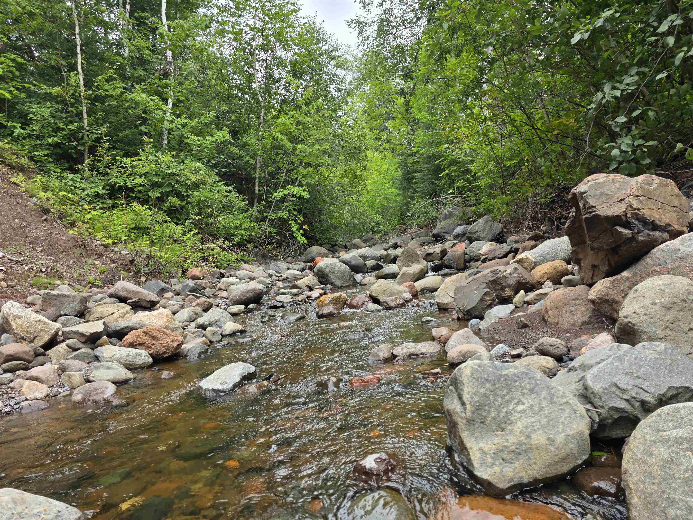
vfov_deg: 58.9
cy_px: 260
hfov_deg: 73.9
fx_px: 460
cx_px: 346
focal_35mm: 23
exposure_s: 1/359
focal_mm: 6.3
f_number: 1.7
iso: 32
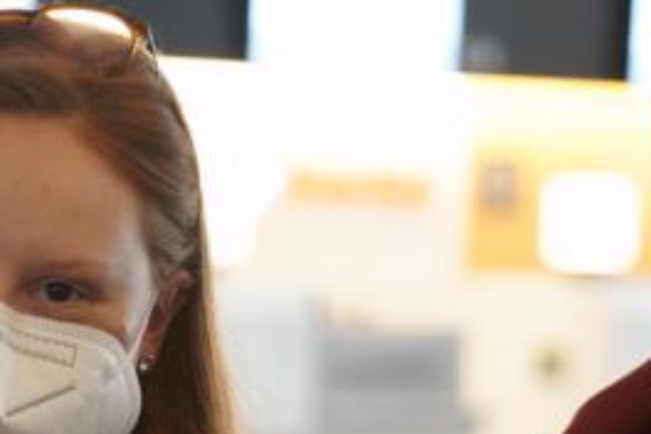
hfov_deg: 9.7
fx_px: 3815
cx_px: 439
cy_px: 498
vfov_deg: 6.5
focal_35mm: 211
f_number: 2.8
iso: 5000
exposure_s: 1/200
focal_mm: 62
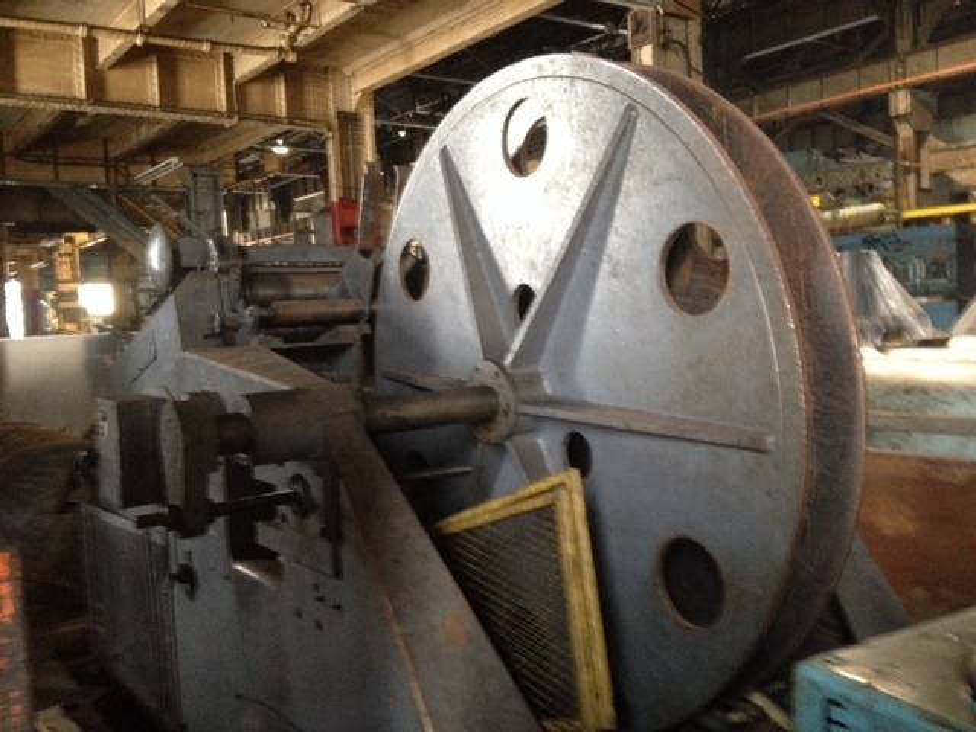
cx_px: 488
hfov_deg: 52.6
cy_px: 366
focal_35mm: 35
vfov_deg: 40.7
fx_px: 987
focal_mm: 4.28
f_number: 2.4
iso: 400
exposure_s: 1/17
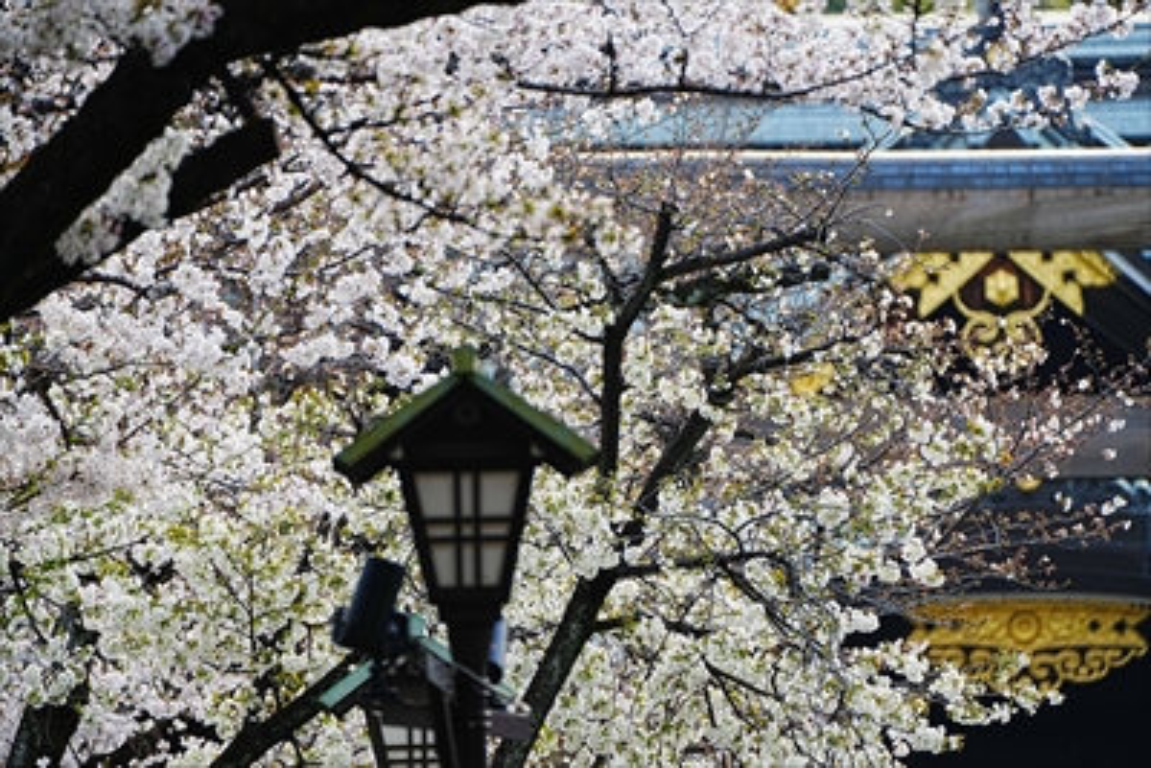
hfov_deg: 5.2
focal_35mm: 400
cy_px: 384
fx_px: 12793
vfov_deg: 3.4
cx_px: 576
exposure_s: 1/500
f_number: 5.6
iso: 400
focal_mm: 400
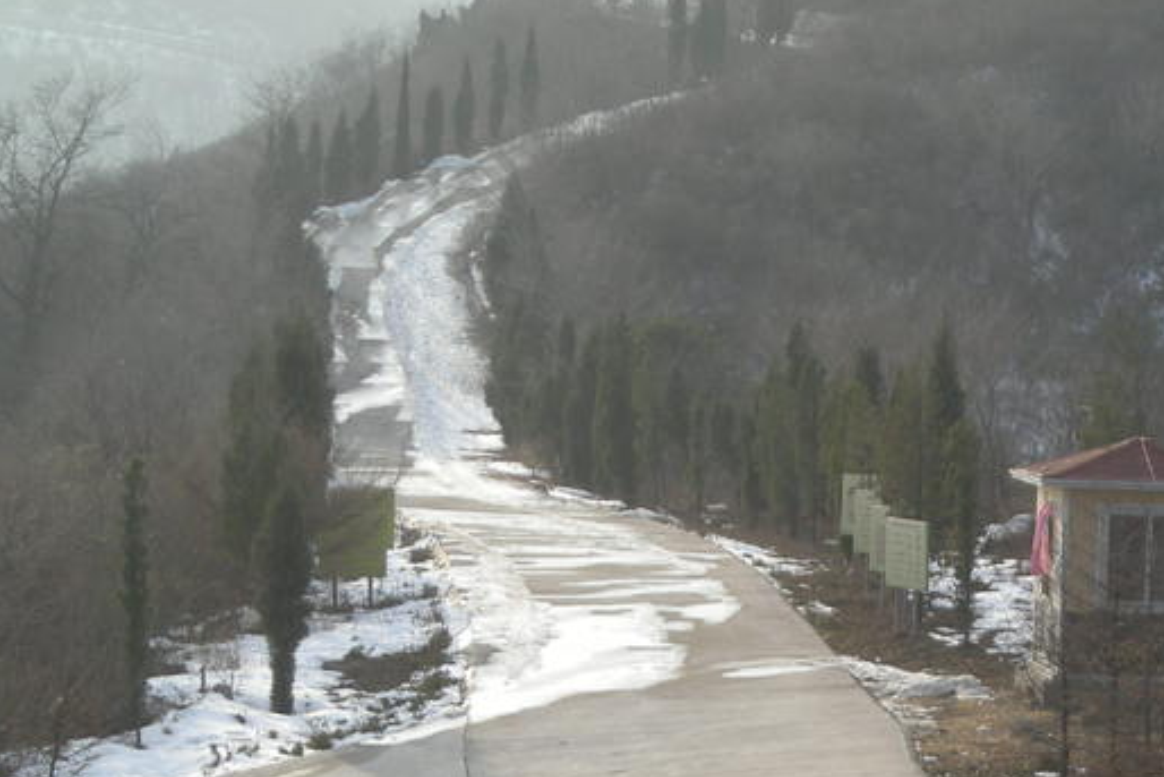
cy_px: 562
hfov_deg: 12.1
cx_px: 813
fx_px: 5498
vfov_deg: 8.1
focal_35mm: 170
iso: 50
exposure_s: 1/242
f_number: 4.7
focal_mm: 17.1
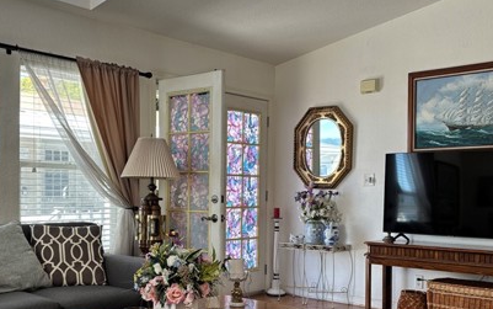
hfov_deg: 45.3
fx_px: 591
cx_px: 247
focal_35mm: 44
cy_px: 206
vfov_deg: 29.0
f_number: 1.6
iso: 50
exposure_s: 1/120
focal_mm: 5.96
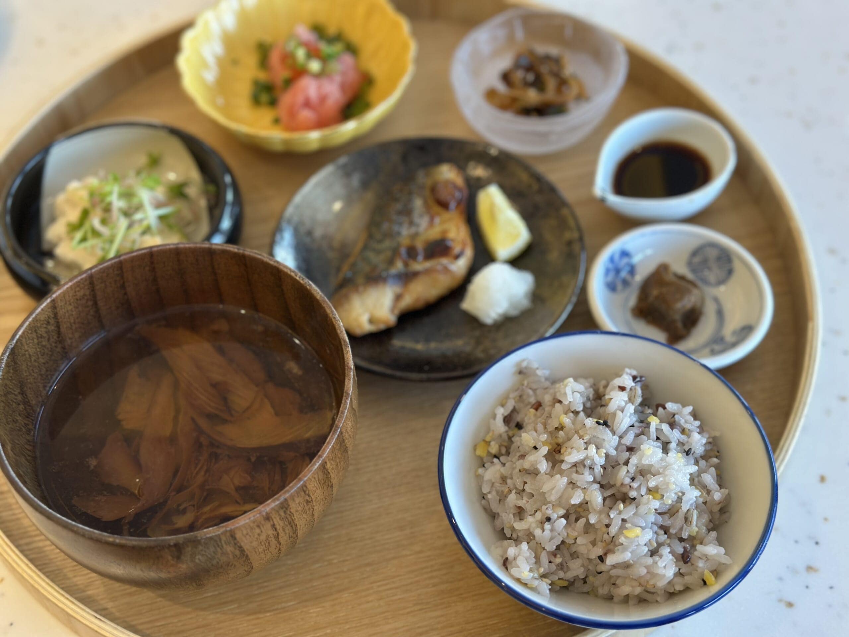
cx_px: 424
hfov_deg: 39.7
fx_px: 1177
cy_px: 318
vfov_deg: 30.3
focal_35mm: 48
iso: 125
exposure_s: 1/66
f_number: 1.78
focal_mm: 6.86
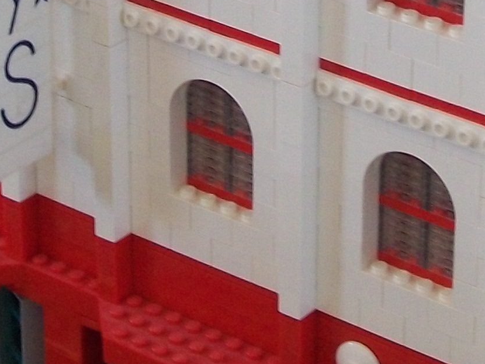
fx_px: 2479
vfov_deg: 8.3
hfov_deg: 11.2
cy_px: -107
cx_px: 223
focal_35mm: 177
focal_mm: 7.6
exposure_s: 1/50
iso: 80
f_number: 3
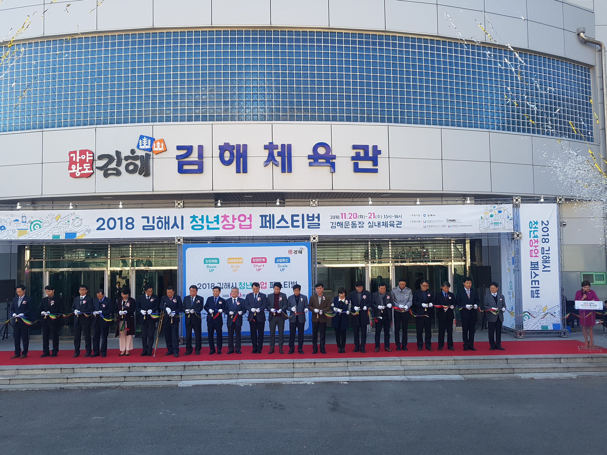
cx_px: 304
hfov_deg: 67.3
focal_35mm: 26
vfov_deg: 53.1
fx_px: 456
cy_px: 228
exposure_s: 1/459
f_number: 1.7
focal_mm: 4.2
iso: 50
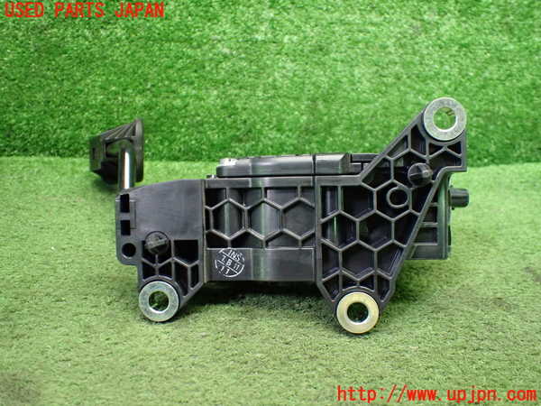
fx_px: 469
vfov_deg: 46.8
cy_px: 203
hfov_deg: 60.0
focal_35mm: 30
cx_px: 270
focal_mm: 5.4
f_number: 2.3
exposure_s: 1/80
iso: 800
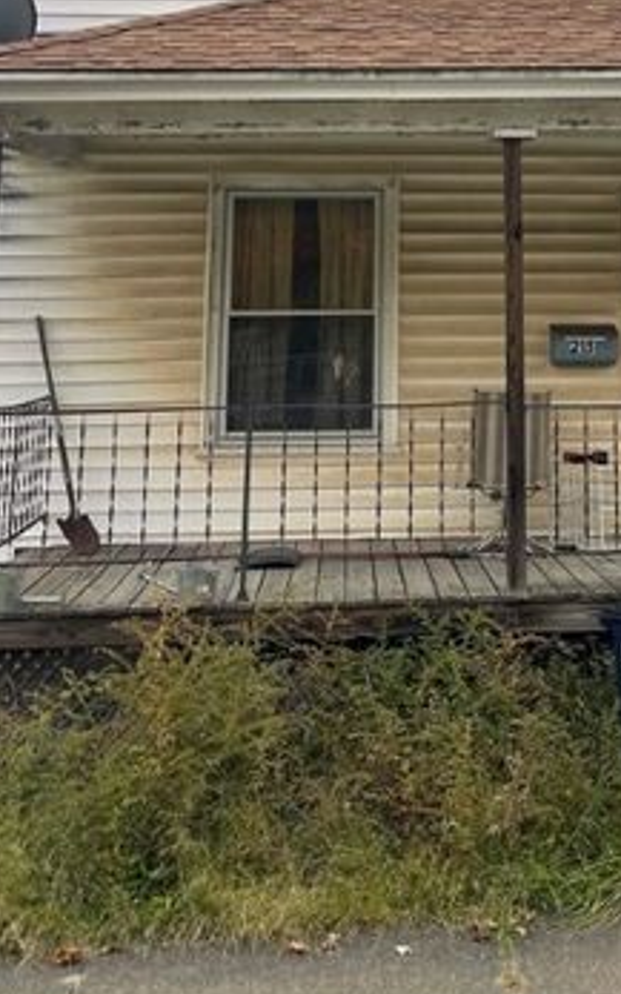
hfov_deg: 25.0
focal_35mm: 51
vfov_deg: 36.6
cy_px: 62
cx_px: 484
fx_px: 1380
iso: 32
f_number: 1.6
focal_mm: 5.1
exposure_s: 1/409
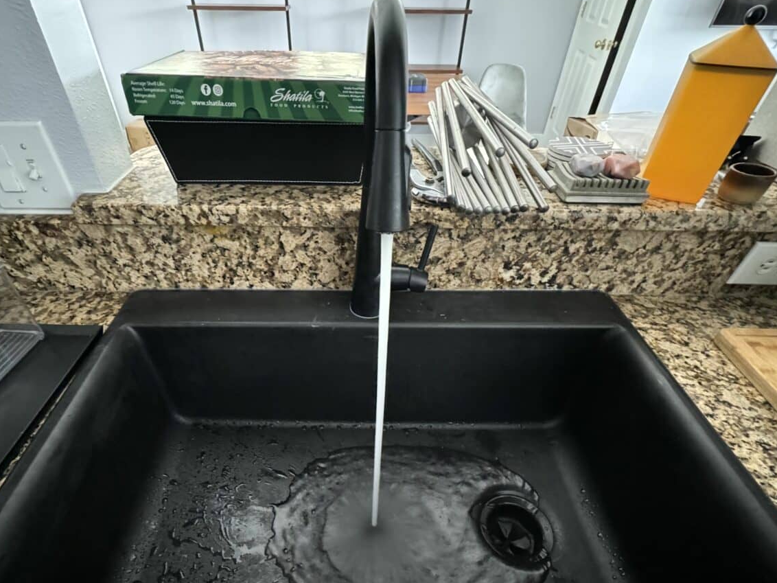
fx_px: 426
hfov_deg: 84.5
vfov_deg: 67.6
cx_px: 356
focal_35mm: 19
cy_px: 364
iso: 1600
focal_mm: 2.22
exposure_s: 1/30
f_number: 2.2
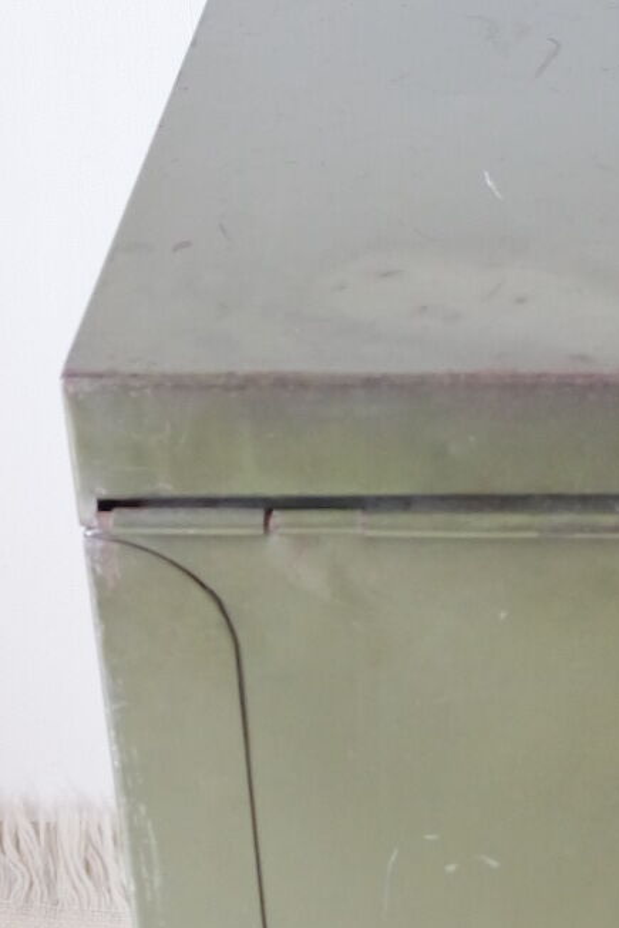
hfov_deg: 12.7
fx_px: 2732
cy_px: 761
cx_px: 672
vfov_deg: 19.1
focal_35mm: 106
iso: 1600
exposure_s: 1/25
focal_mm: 26
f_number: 6.3
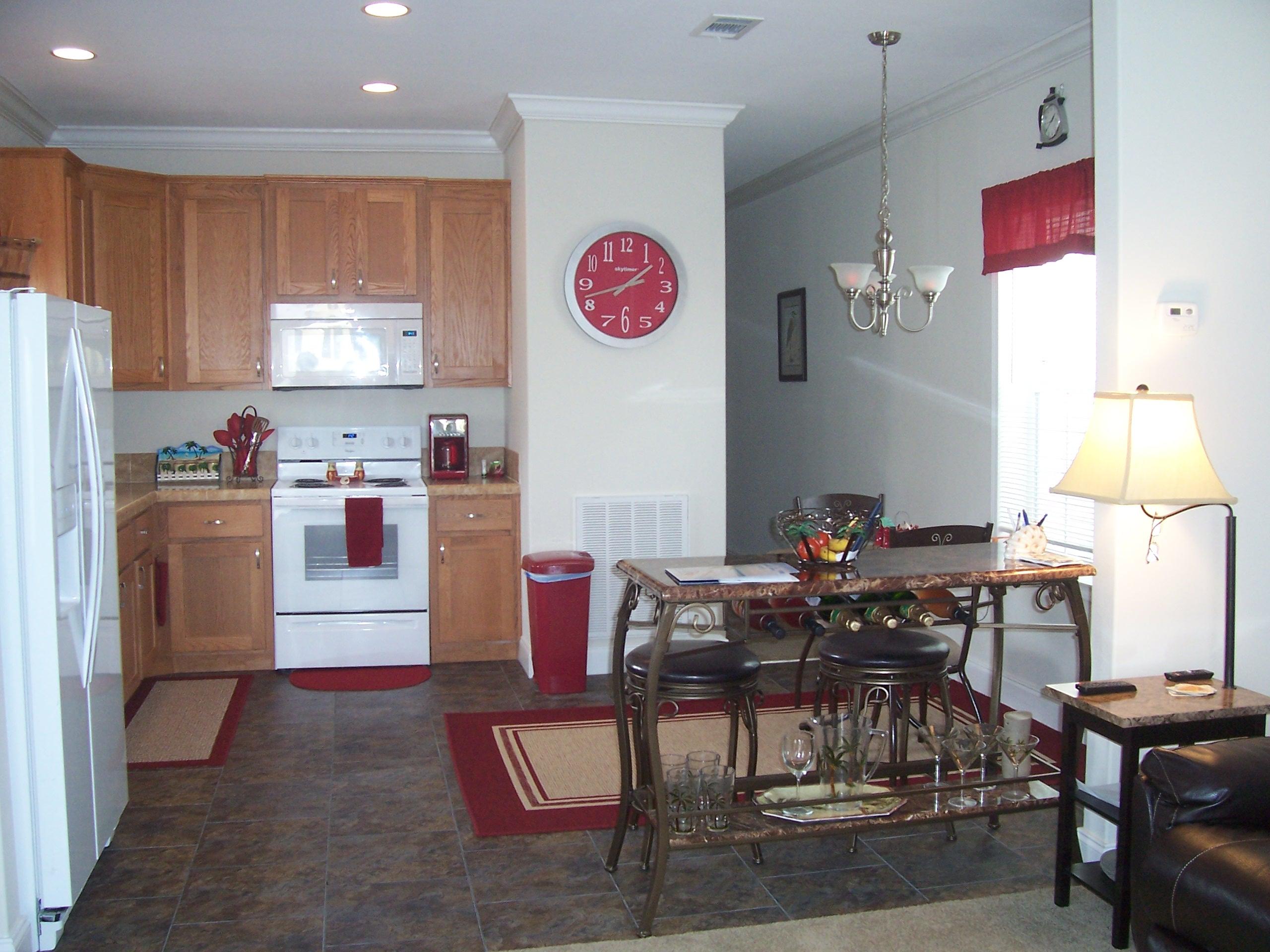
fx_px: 1247
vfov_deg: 41.8
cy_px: 476
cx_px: 635
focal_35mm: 34
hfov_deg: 54.0
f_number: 2.7
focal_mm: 5.6
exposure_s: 1/60
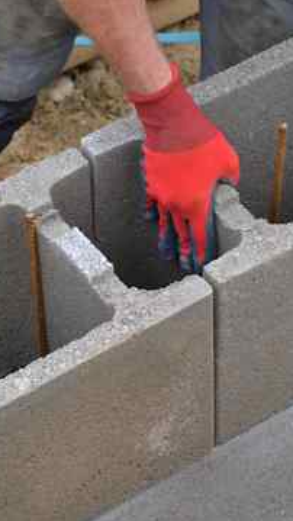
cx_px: 186
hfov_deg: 6.3
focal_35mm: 193
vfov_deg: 11.2
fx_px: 2665
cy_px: 274
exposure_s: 1/500
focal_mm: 70
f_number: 5.6
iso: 800
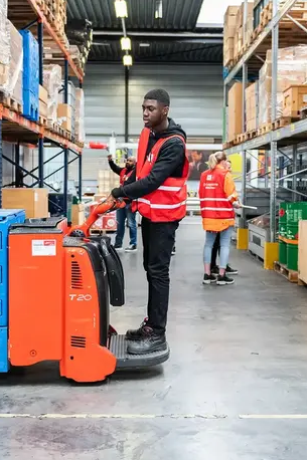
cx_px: 140
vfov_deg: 50.6
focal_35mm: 38
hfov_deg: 35.0
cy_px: 201
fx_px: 486
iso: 1000
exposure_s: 1/160
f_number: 2.8
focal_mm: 29
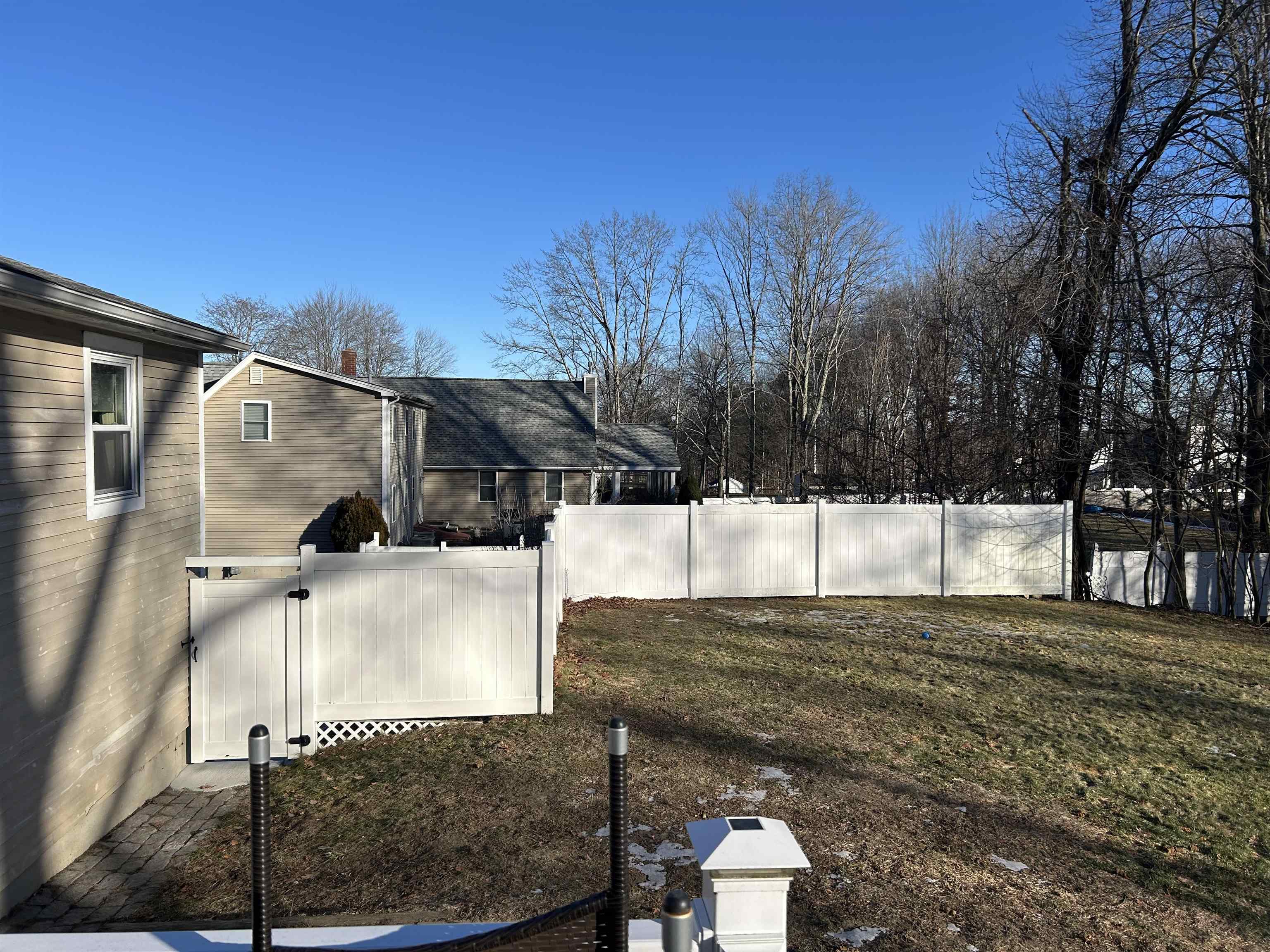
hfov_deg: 67.3
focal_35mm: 26
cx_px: 635
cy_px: 476
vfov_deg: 53.1
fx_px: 954
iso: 50
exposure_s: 1/4444
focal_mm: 5.7
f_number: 1.5
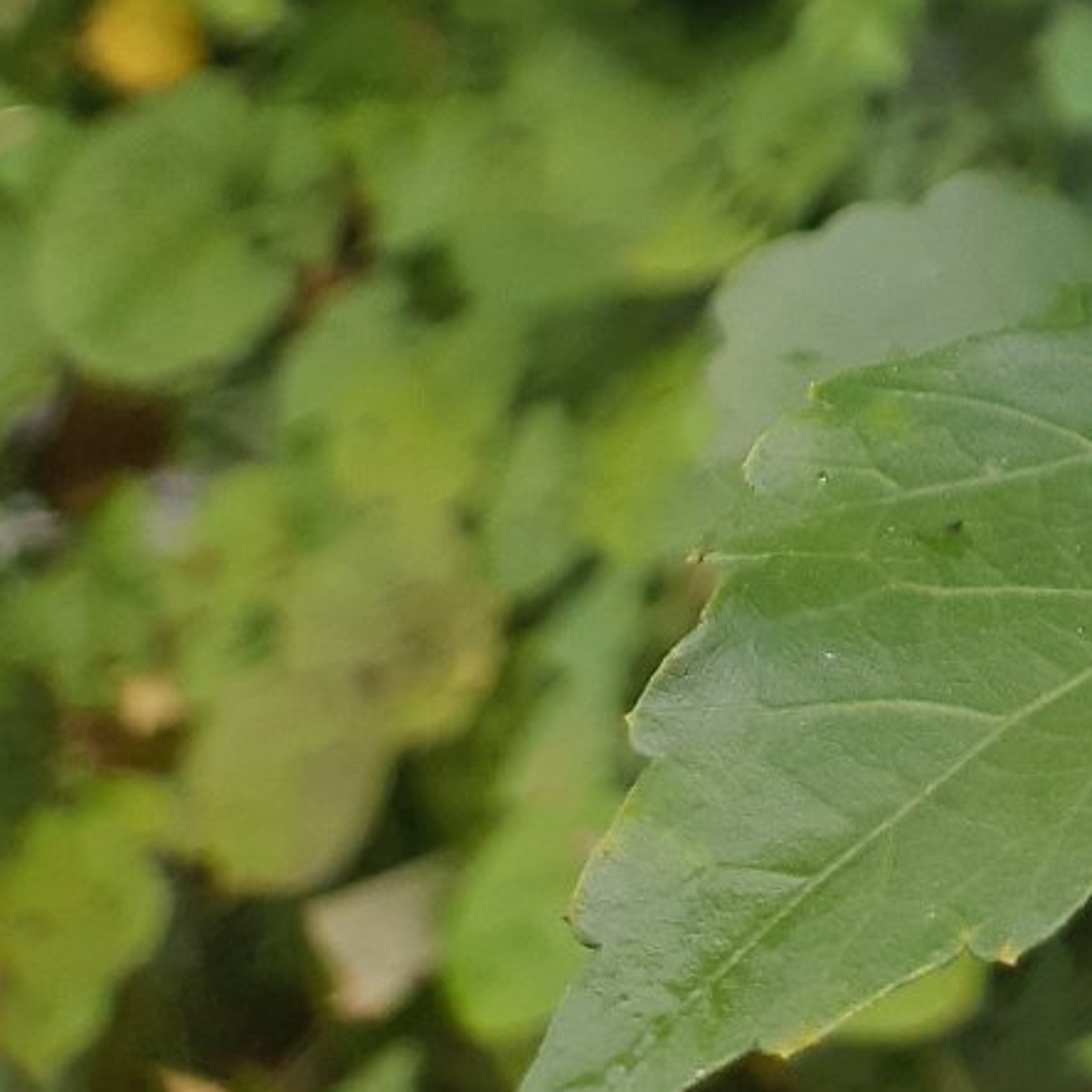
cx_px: 1452
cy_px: -816
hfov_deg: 19.2
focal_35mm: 83
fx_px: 2962
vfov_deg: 17.4
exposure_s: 1/235
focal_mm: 3.93
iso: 40
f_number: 1.7
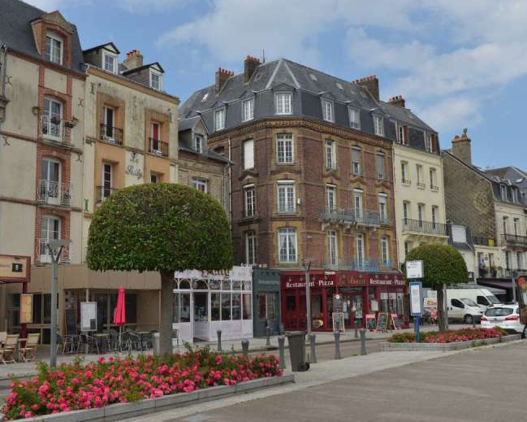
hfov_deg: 42.0
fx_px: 686
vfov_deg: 34.1
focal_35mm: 44
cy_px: 214
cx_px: 266
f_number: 10
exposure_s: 1/250
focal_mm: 38
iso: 125
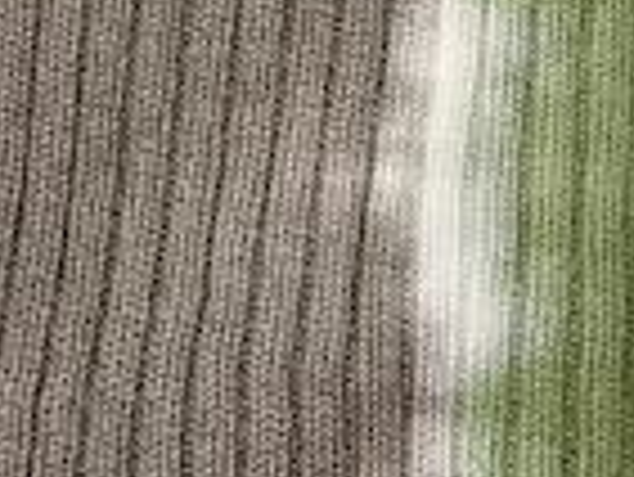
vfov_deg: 10.6
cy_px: -182
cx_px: 508
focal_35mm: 136
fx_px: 2493
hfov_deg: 14.4
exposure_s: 1/131
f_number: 1.5
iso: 32
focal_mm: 5.7
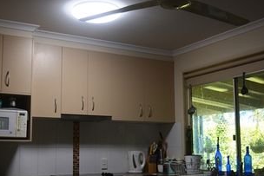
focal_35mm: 51
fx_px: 374
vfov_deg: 26.5
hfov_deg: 38.9
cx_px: 131
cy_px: 106
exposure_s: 1/30
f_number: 3.8
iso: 100
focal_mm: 22
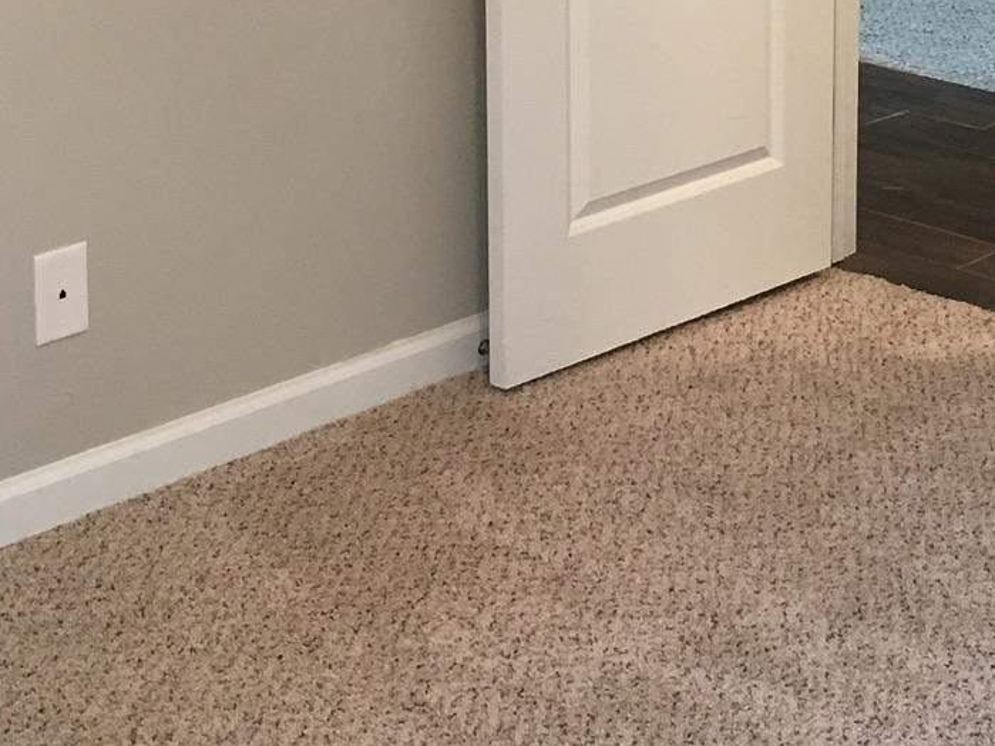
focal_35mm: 85
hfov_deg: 22.6
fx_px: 2443
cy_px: -163
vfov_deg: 16.6
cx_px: 855
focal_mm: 4.15
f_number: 2.2
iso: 80
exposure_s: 1/30
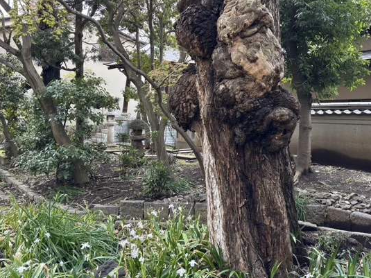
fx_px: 364
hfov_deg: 53.9
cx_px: 206
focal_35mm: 34
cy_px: 102
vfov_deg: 41.4
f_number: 1.6
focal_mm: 5.96
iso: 40
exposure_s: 1/121
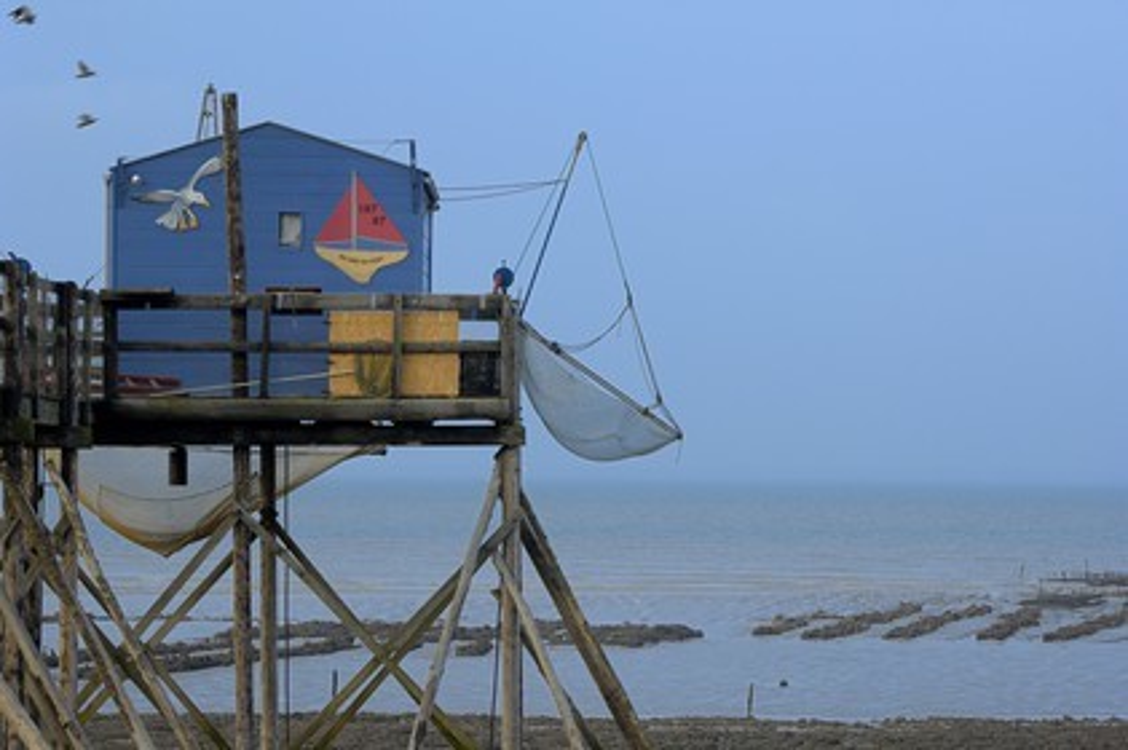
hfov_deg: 12.5
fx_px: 5166
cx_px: 564
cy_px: 375
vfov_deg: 8.3
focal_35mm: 165
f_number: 5
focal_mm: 110
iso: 100
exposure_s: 1/160
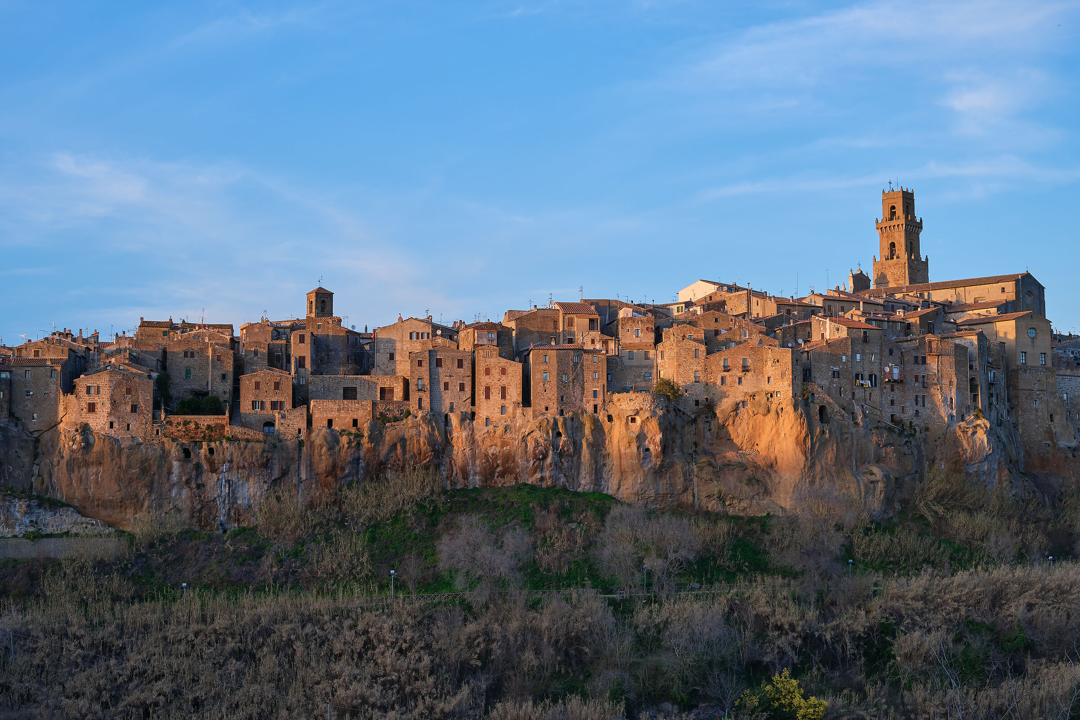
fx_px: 1590
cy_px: 360
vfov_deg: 25.5
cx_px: 540
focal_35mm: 53
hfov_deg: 37.5
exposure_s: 1/60
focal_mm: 35
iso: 160
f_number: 6.4
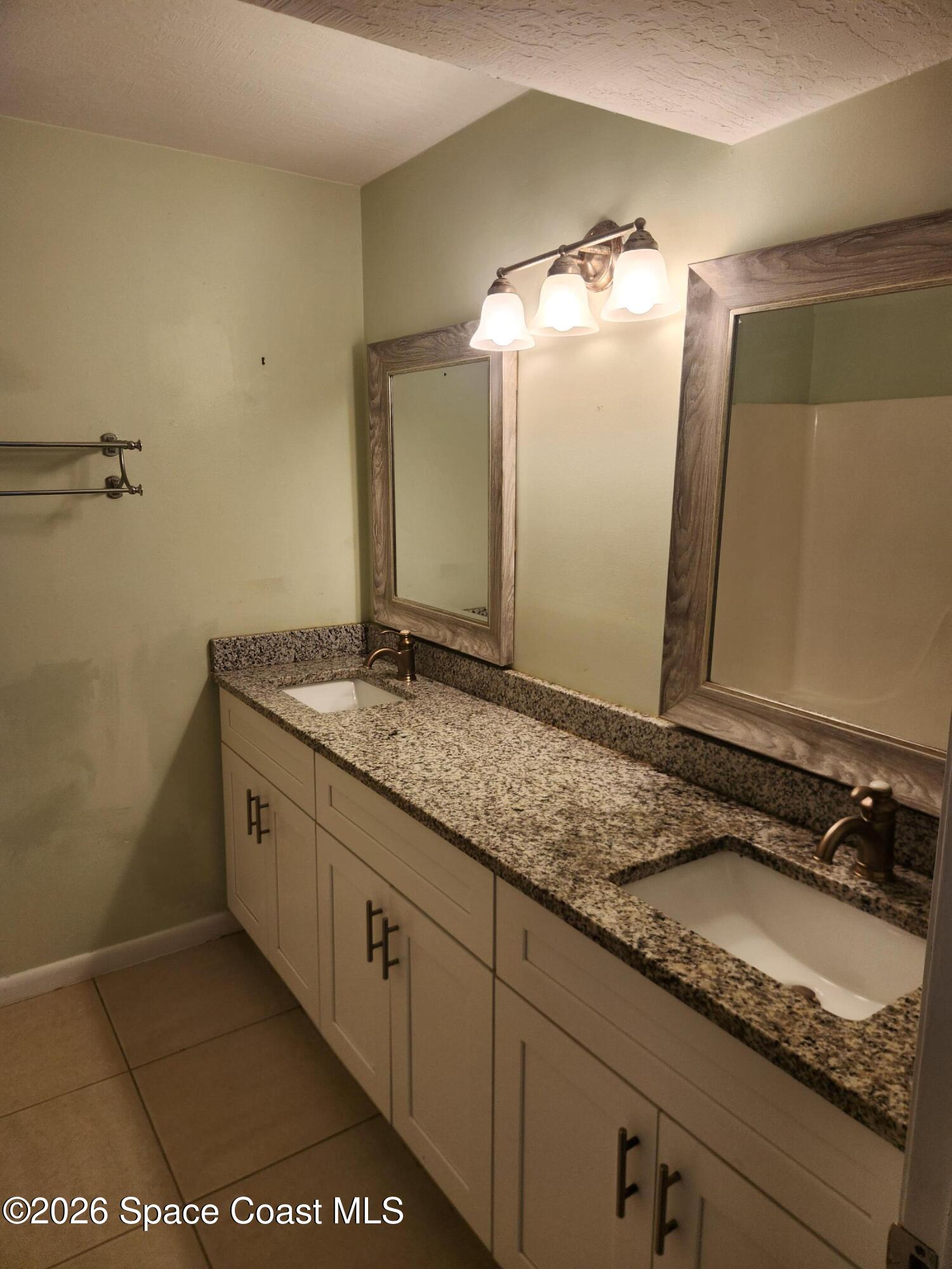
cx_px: 476
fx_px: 843
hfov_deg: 58.9
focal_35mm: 23
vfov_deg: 73.9
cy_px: 634
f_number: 1.8
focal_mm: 5.4
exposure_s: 1/120
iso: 64
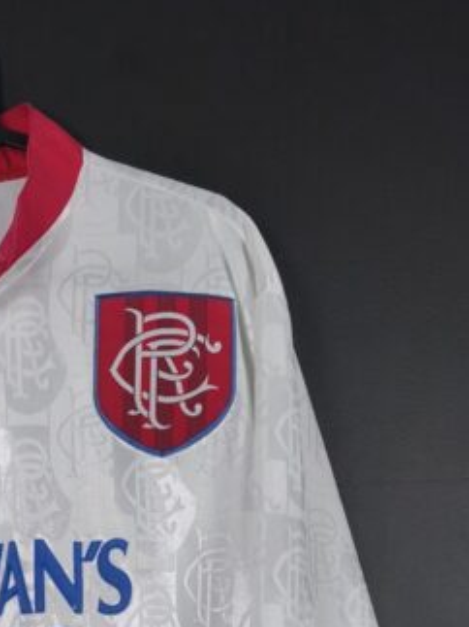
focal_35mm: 57
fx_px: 1030
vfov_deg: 29.1
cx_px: -31
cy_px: 757
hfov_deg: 24.2
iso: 400
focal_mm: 6.57
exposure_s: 1/160
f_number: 1.6
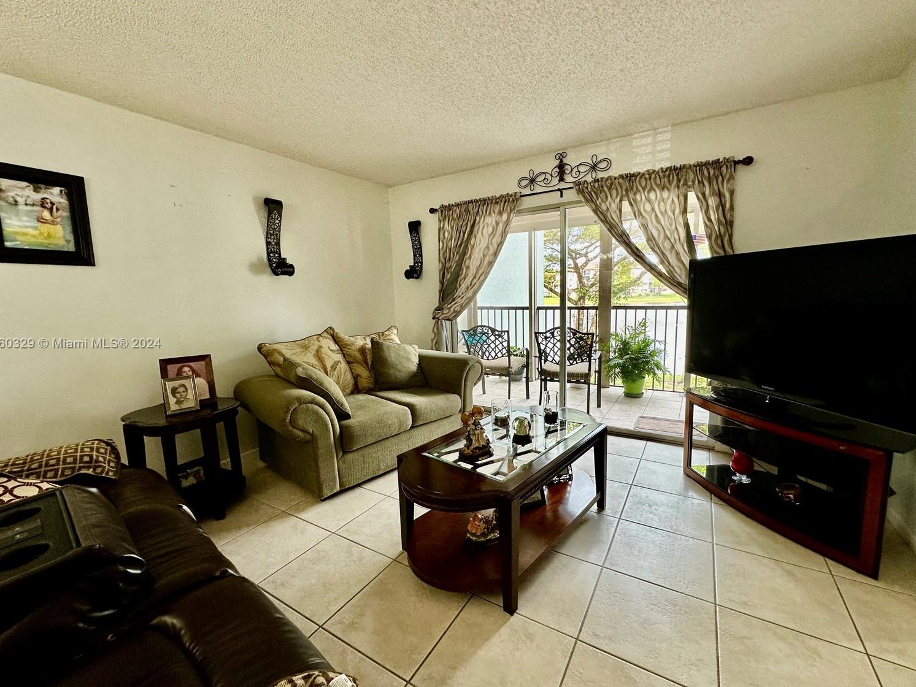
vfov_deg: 81.8
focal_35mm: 15
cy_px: 344
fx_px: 397
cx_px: 455
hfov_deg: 98.2
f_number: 2.2
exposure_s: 1/120
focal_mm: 2.22
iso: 100
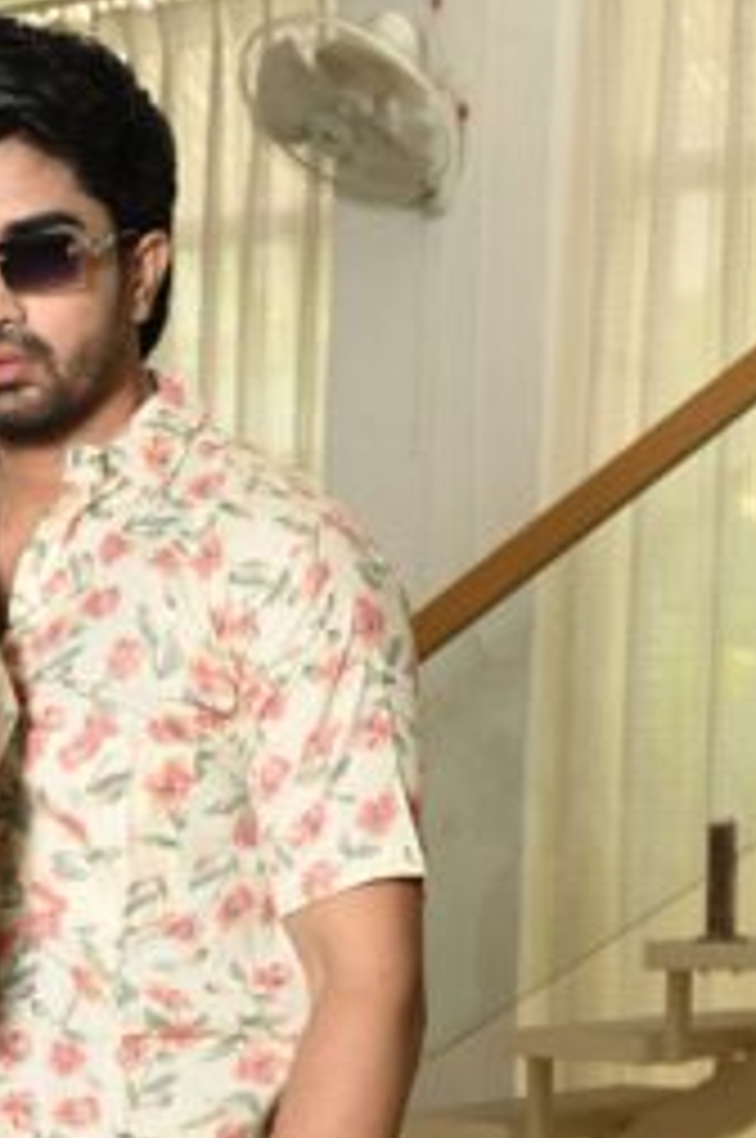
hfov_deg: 13.6
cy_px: 1286
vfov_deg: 19.7
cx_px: 18
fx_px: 3127
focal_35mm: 99
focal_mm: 37
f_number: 7.1
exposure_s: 1/160
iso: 640
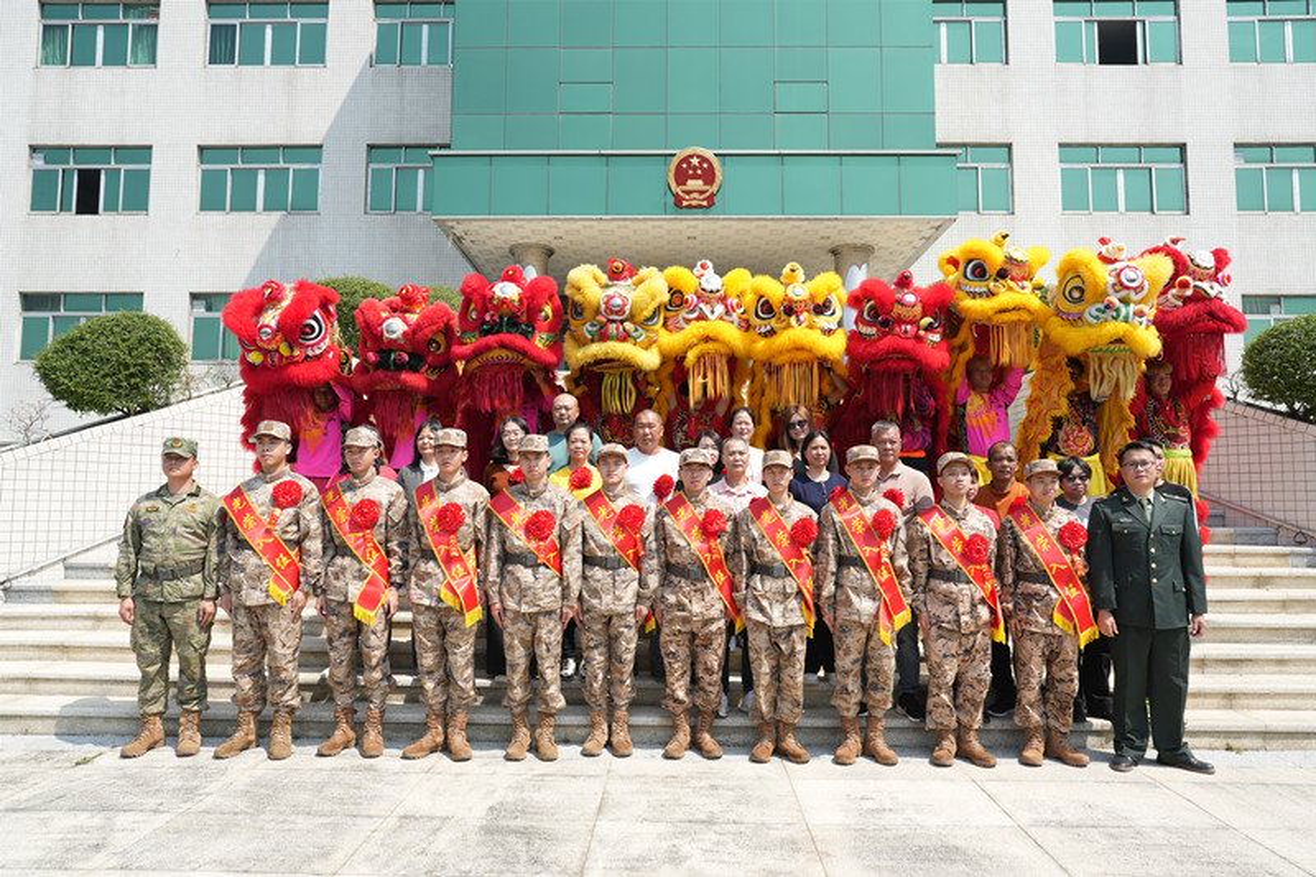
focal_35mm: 25
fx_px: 914
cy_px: 438
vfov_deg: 51.3
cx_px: 658
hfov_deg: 71.5
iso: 100
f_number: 8
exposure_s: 1/125
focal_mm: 25
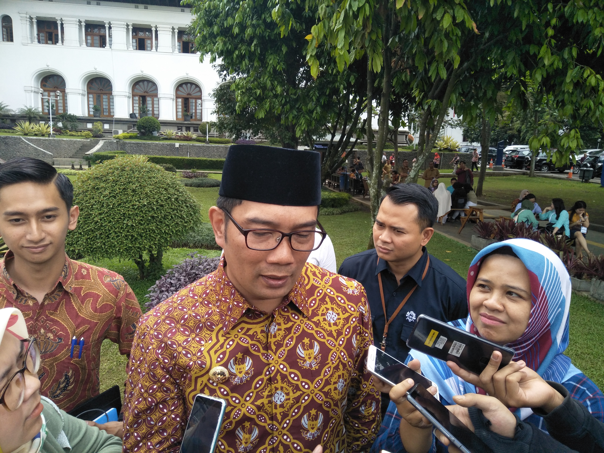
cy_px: 226
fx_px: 349
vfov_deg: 66.0
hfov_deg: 81.7
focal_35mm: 20
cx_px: 302
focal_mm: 3.46
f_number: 2.2
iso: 48
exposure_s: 1/300
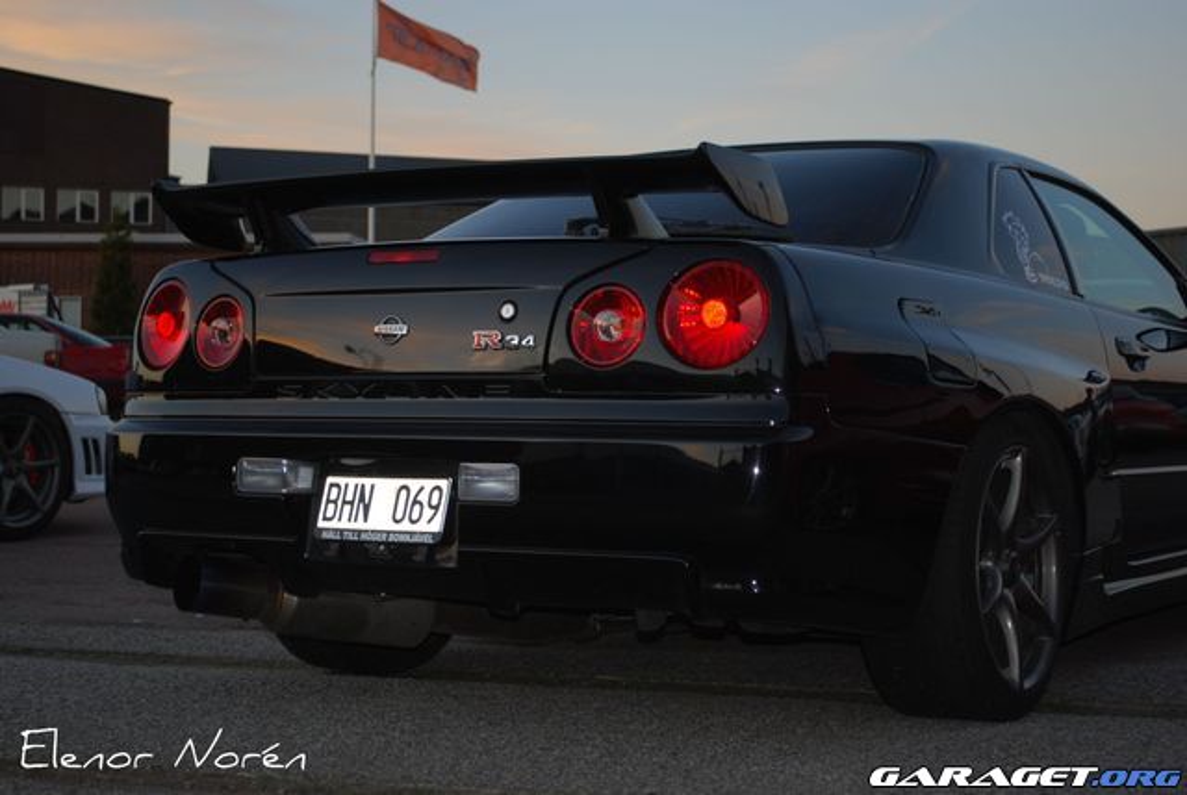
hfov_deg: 31.8
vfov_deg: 21.6
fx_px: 2081
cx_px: 594
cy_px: 398
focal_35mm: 63
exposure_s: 1/60
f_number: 5.3
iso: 200
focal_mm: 42
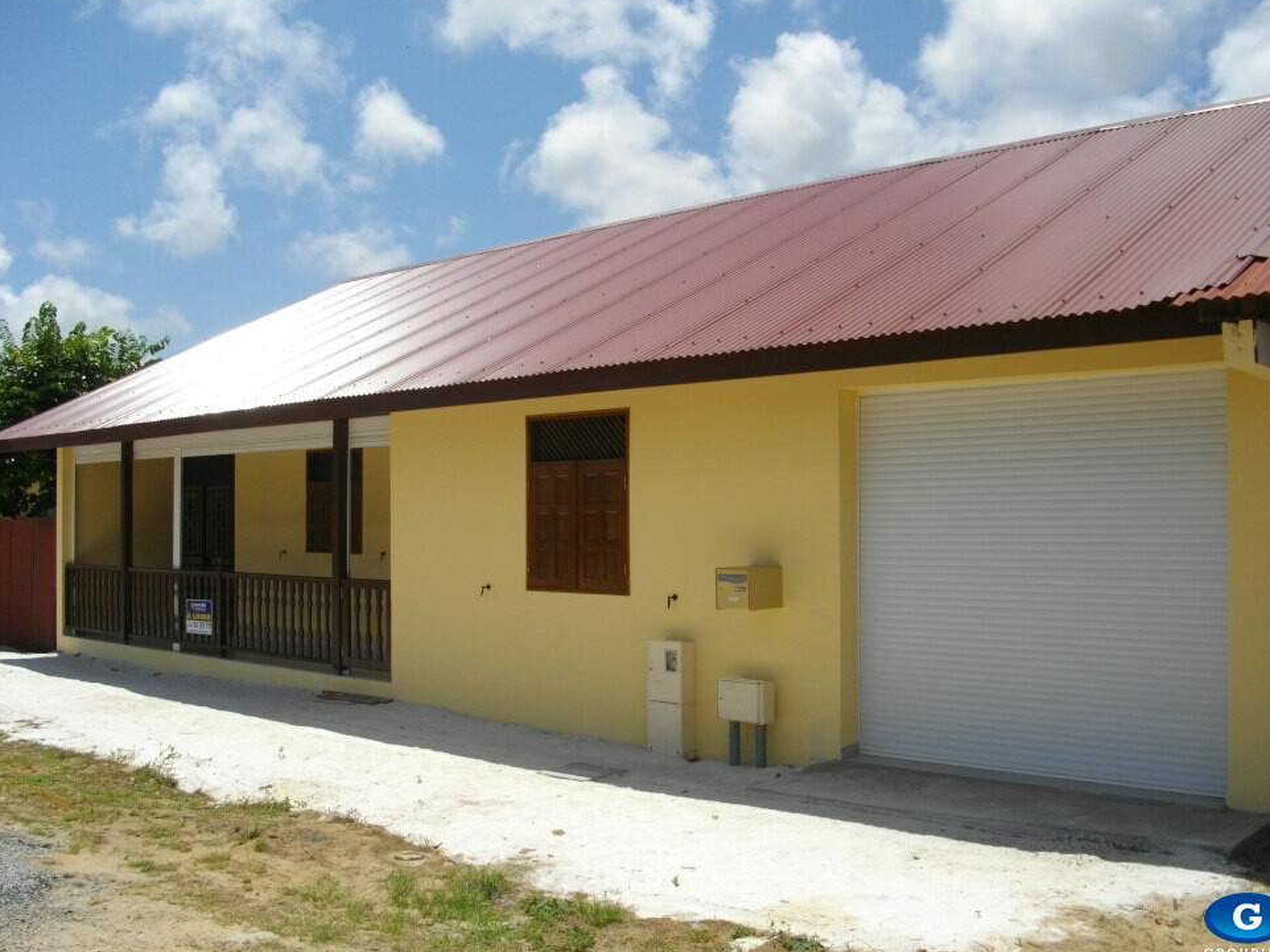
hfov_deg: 55.4
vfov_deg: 42.9
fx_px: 1210
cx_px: 631
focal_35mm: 33
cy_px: 490
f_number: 8.8
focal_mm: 5.7
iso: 100
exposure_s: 1/320
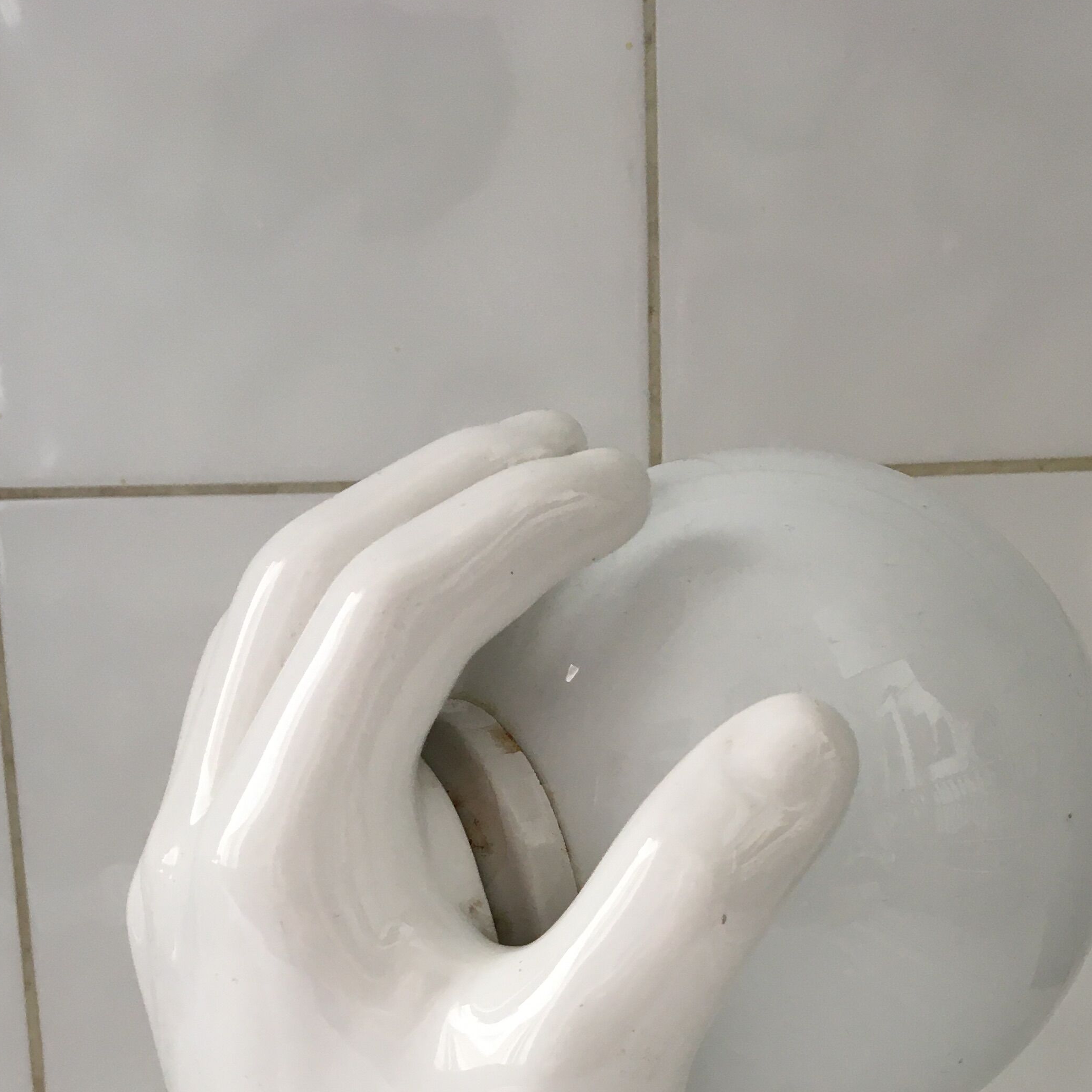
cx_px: 633
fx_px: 1785
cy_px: 1041
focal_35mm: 50
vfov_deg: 31.9
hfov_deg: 34.0
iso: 32
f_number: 2.2
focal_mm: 4.15
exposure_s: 1/33
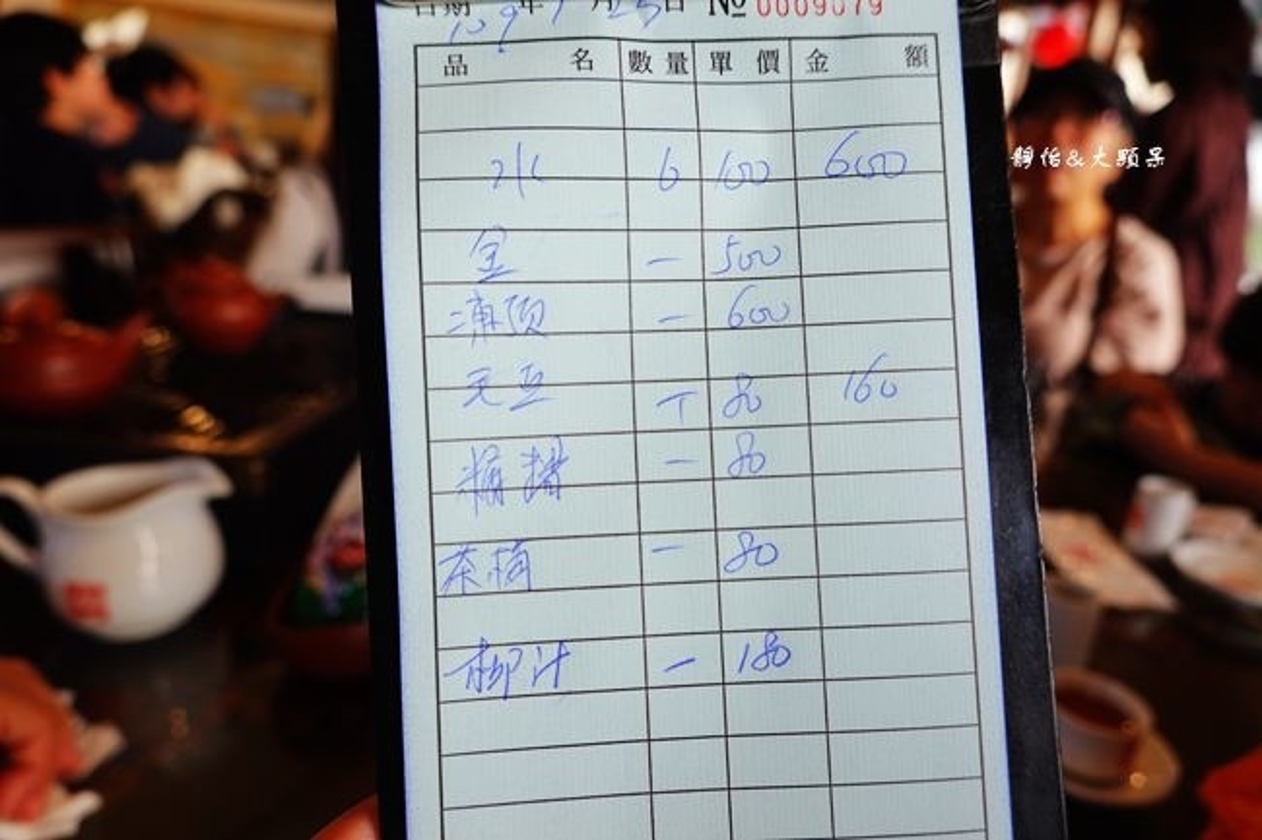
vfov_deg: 53.1
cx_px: 631
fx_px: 841
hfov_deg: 73.8
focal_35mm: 24
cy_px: 420
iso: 125
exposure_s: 1/60
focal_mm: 9
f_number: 2.8
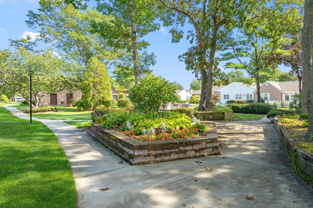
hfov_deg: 77.7
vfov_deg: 57.2
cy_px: 99
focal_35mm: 22
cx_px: 187
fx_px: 191
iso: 250
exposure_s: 1/200
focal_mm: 16
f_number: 5.6
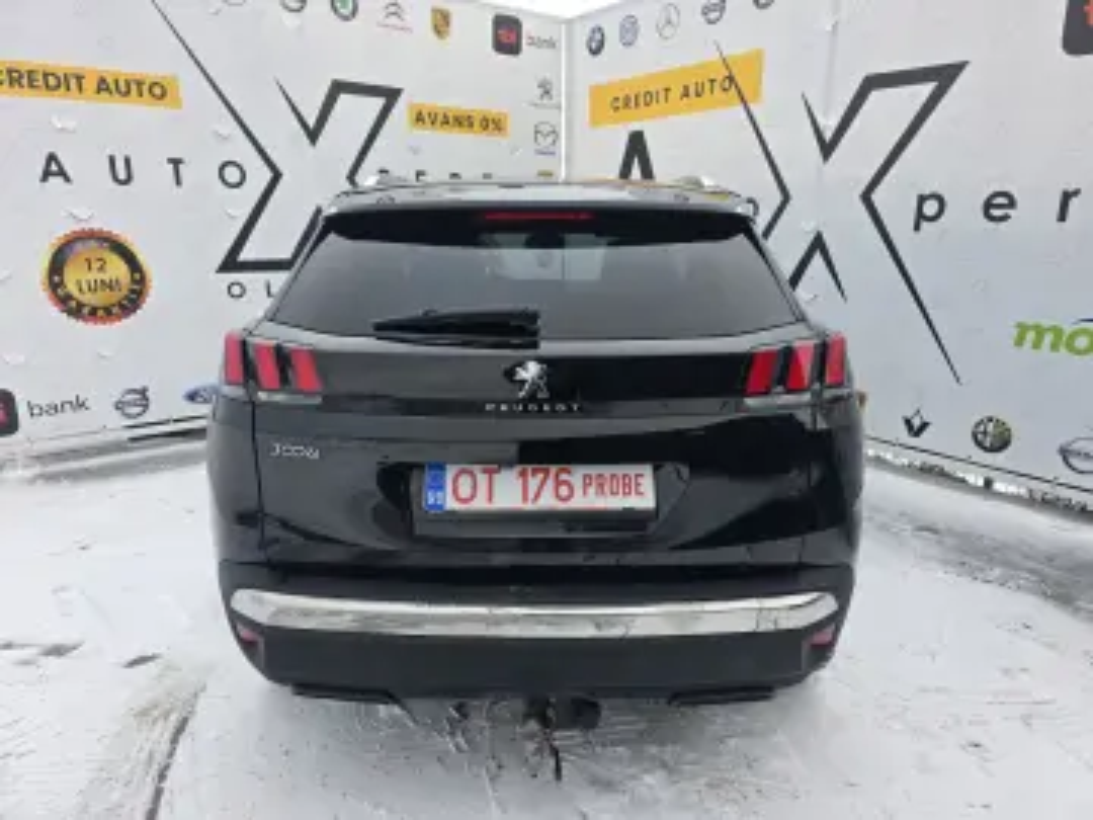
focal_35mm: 23
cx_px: 546
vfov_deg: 58.9
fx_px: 726
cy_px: 410
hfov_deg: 73.9
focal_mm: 6.3
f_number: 1.7
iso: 50
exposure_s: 1/359
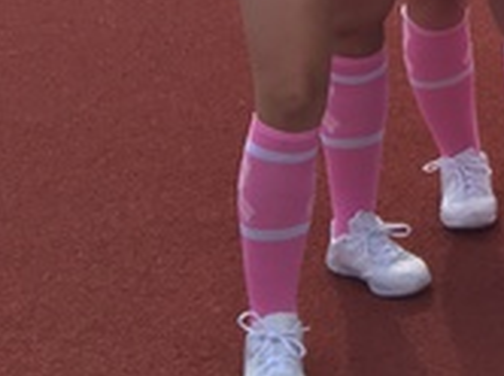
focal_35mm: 126
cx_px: 1087
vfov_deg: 11.2
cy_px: -224
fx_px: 1832
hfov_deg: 13.0
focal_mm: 4.15
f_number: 2.2
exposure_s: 1/927
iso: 25
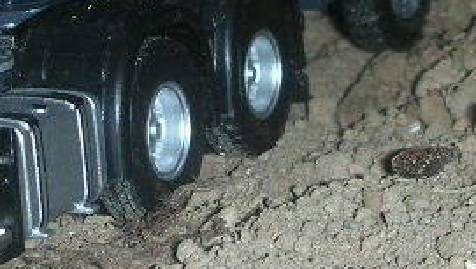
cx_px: 112
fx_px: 1819
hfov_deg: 14.8
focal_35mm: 144
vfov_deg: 8.4
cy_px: 123
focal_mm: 5.8
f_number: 3
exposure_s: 1/60.1
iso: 50
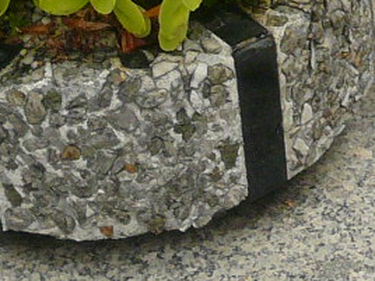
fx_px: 1809
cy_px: 14
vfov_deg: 8.8
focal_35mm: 167
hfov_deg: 11.6
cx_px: 444
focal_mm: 4.6
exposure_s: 1/125
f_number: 2.8
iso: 100
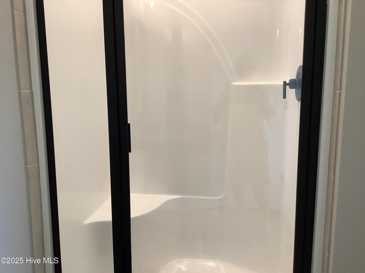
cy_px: 136
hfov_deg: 58.4
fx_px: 327
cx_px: 182
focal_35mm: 31
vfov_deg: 45.4
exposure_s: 1/50
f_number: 2.4
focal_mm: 3.3
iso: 100
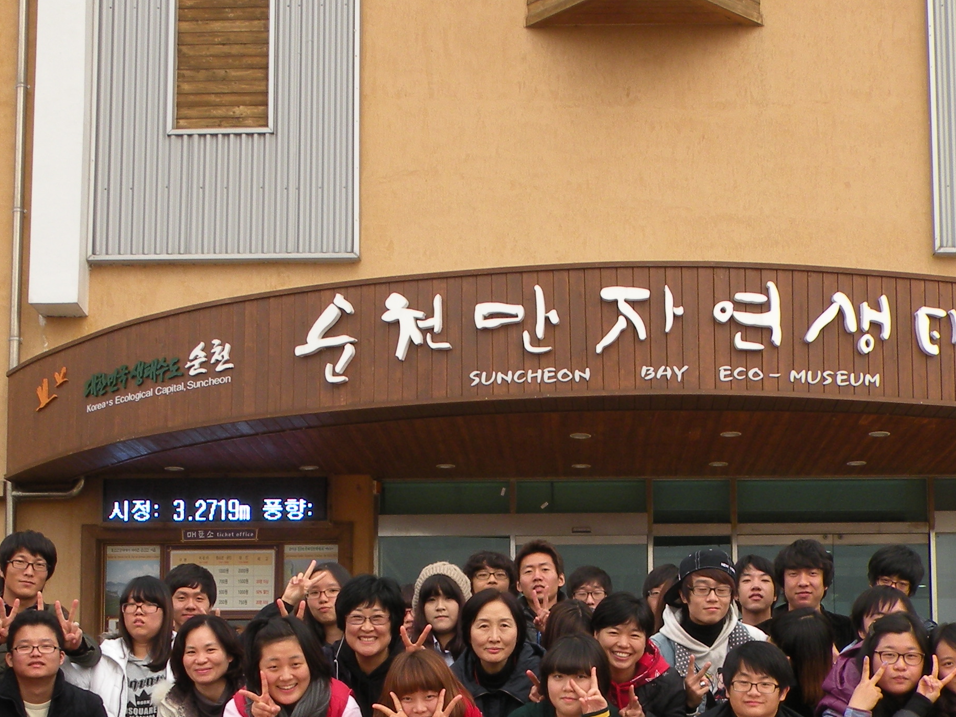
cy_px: 639
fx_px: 1823
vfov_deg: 21.8
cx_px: 598
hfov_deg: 29.3
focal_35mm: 66
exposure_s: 1/161
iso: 64
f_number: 5
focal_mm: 5.8
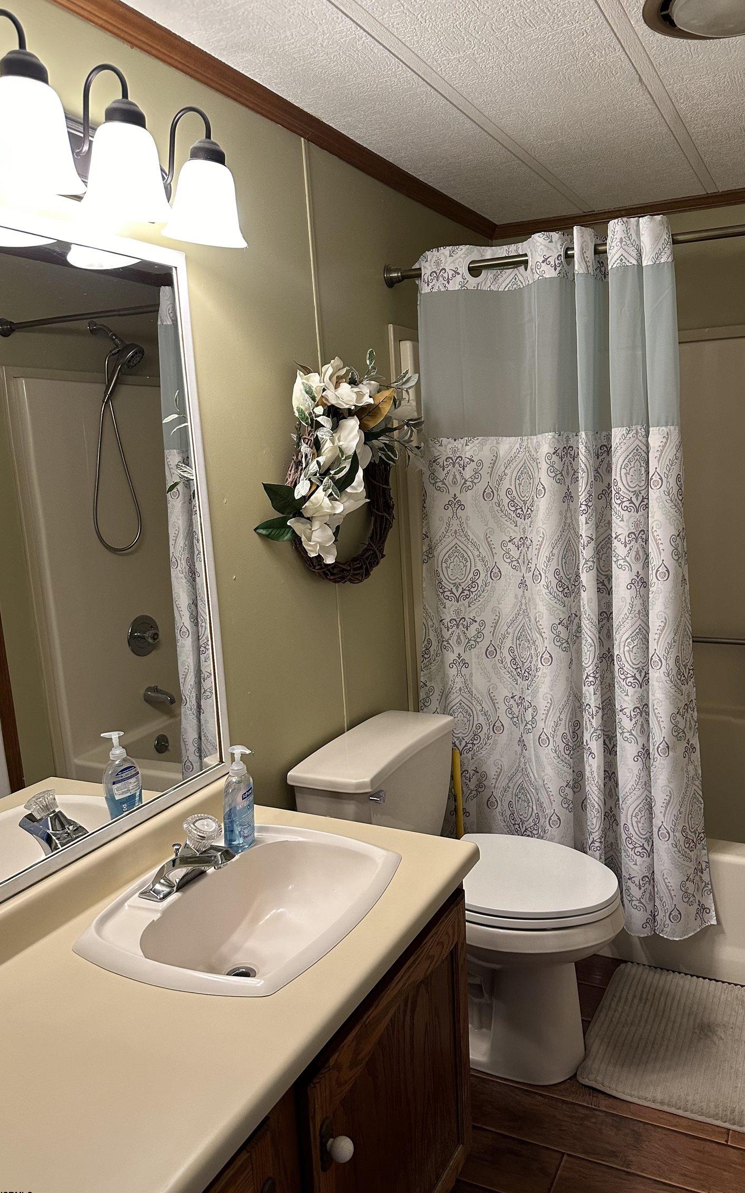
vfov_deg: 70.4
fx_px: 845
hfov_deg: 47.4
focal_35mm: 26
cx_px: 444
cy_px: 591
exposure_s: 1/60
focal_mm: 6.86
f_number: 1.78
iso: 250
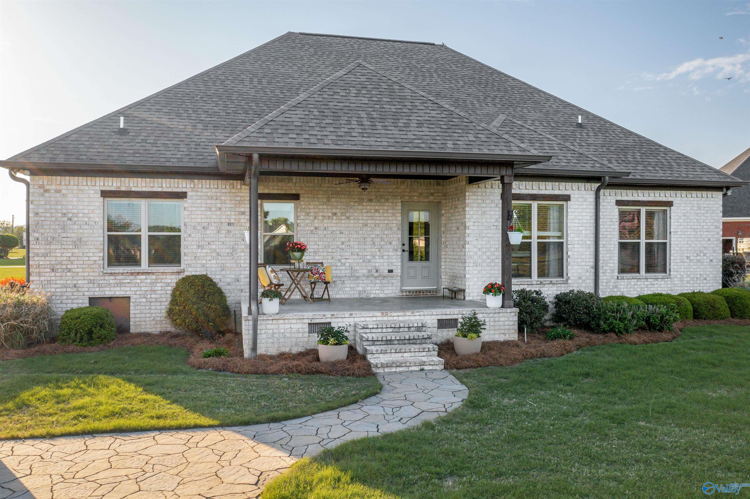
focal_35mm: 28
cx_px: 375
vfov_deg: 46.4
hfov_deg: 65.5
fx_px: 583
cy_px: 250
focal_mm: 10.26
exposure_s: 1/200
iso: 100
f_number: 4.5
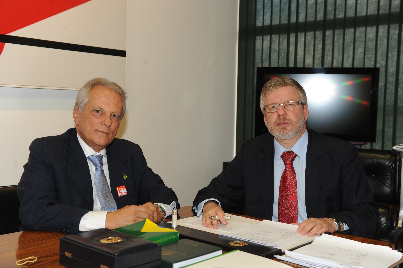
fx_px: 537
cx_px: 202
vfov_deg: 28.0
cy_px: 134
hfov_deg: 41.1
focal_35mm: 48
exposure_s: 1/60
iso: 640
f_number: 5.6
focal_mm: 48
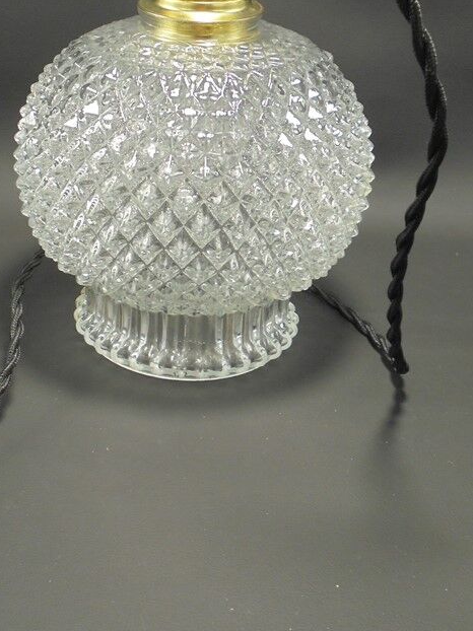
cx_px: 173
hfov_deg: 26.4
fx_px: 1003
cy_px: 179
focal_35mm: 55
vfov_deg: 34.4
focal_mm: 6.9
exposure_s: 1/30
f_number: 4.2
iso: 250
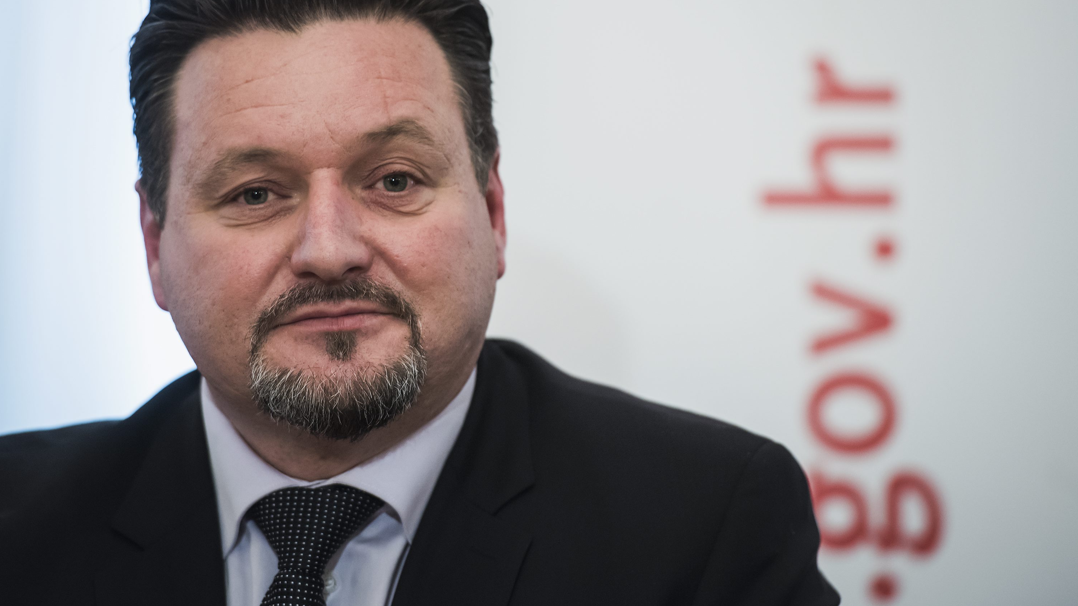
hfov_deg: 10.3
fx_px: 6002
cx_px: 538
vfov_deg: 5.8
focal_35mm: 210
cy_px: 260
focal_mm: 200
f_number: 3.2
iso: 2000
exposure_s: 1/125
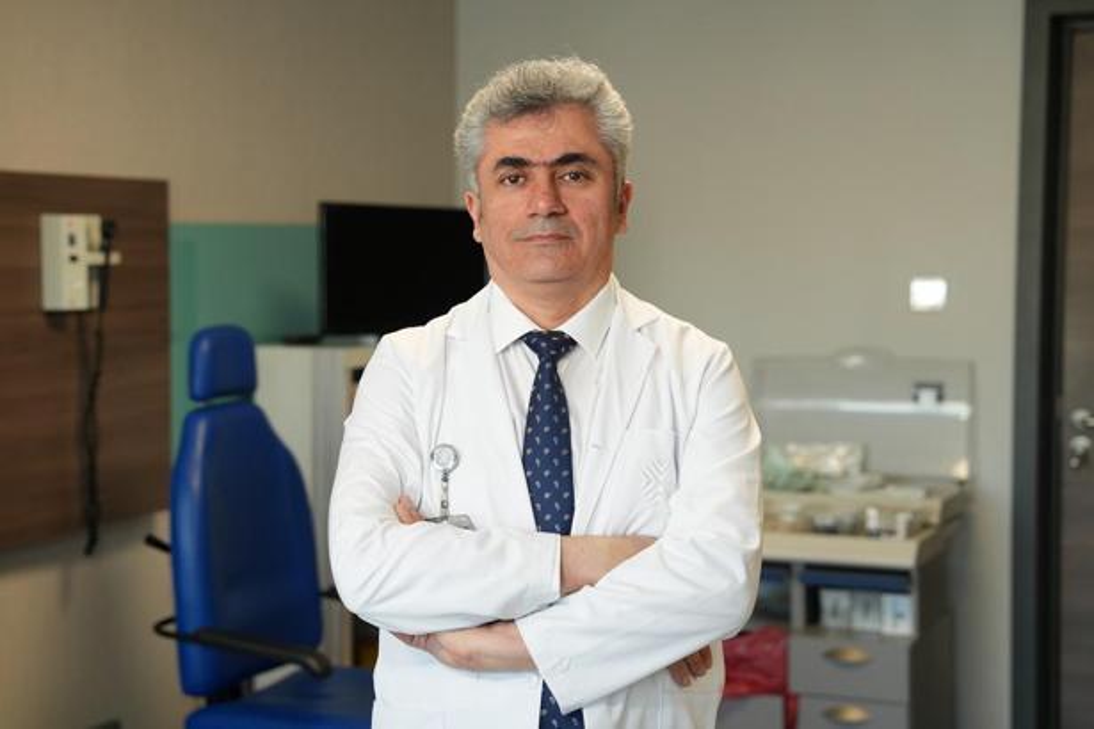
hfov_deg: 30.1
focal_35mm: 67
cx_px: 547
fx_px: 2036
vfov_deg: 20.3
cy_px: 364
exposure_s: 1/125
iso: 640
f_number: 3.5
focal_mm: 67
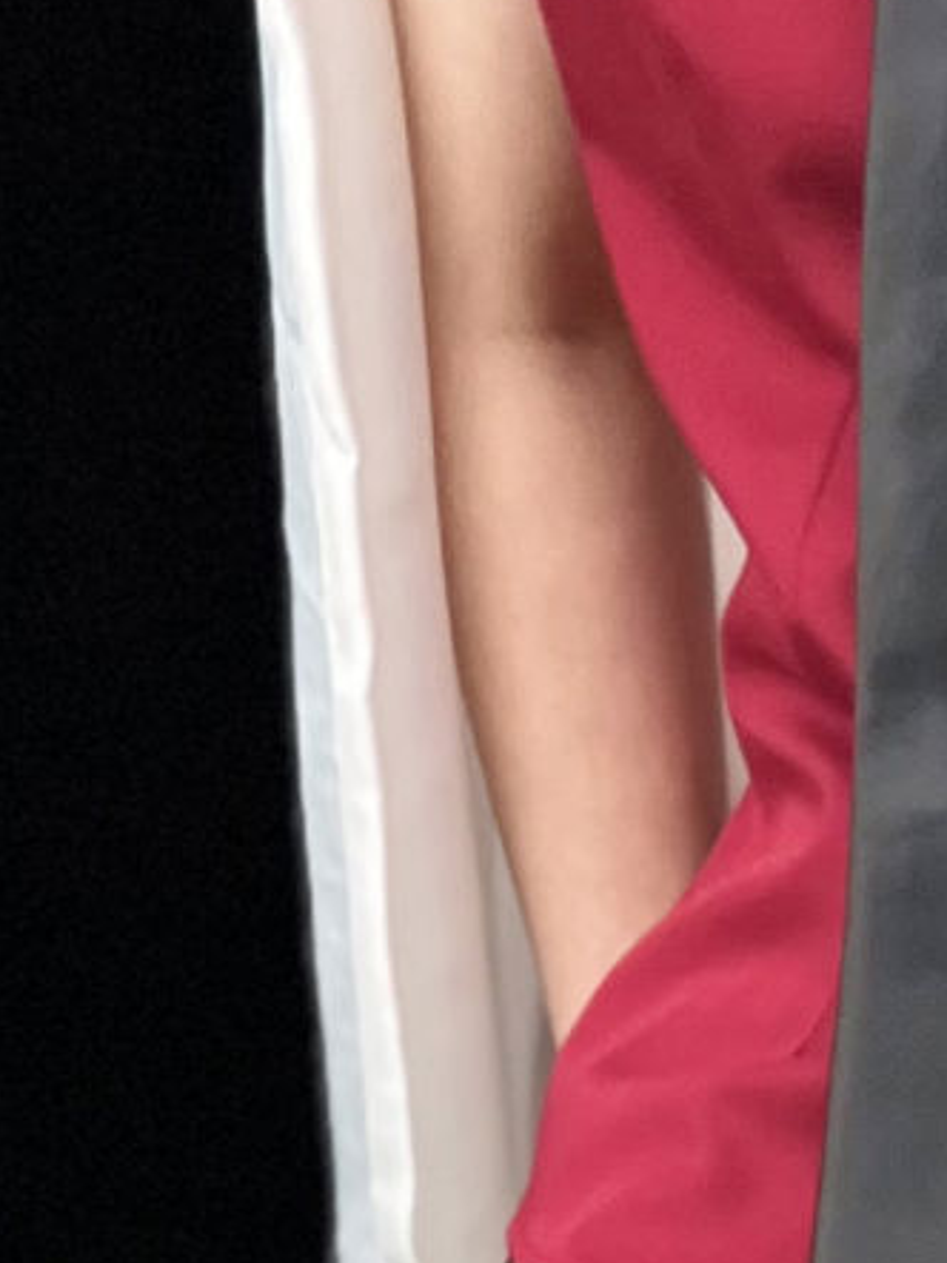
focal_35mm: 141
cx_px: 787
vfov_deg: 11.8
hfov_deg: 10.5
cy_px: 2899
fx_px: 5146
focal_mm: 5.7
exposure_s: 1/77
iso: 125
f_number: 1.5
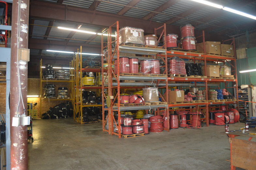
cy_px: 85
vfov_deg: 47.9
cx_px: 128
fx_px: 192
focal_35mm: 27
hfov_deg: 67.4
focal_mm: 18
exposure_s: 1/60
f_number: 3.5
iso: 800
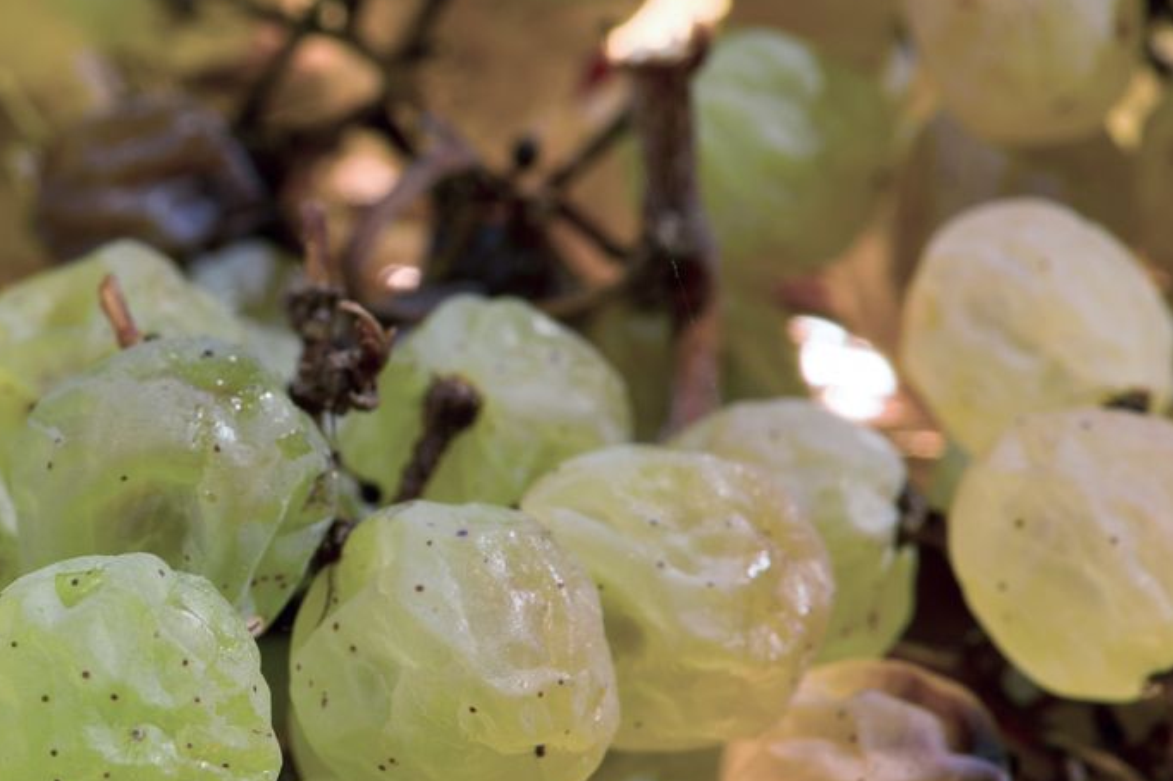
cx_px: 193
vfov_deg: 7.0
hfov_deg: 10.4
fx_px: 6416
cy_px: 650
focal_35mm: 197
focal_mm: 105
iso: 400
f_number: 16
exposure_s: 1/250
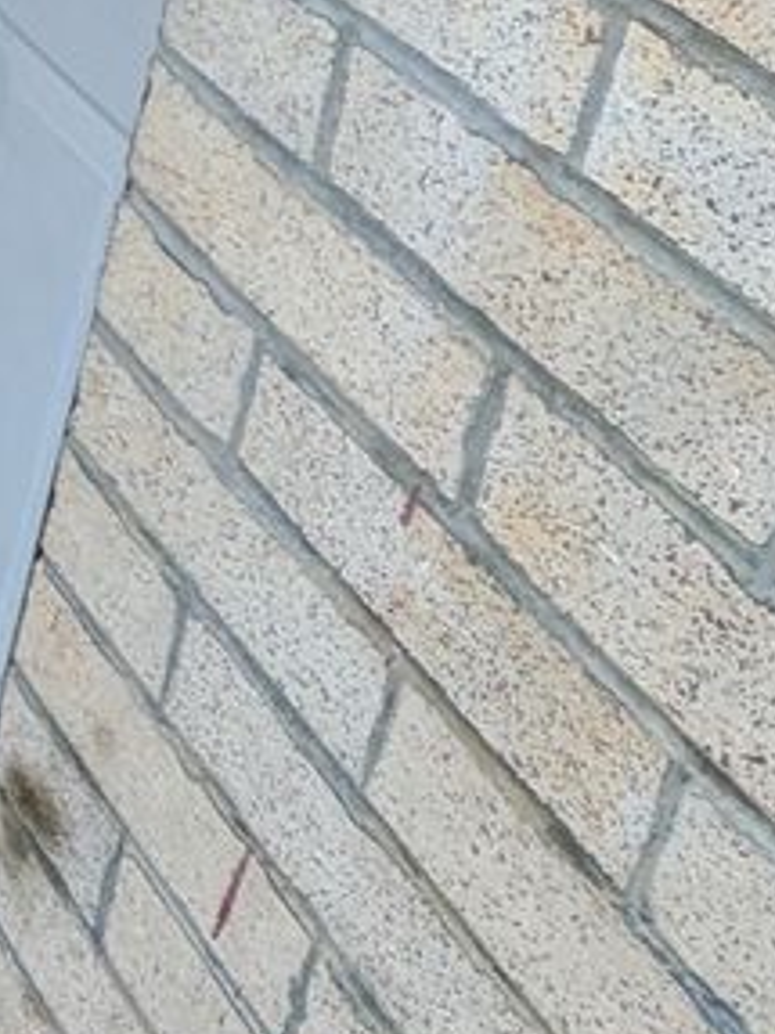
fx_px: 2330
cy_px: -184
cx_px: -905
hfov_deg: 14.6
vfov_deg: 23.1
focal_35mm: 78
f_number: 2.2
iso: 201
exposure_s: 1/60
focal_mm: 1.83
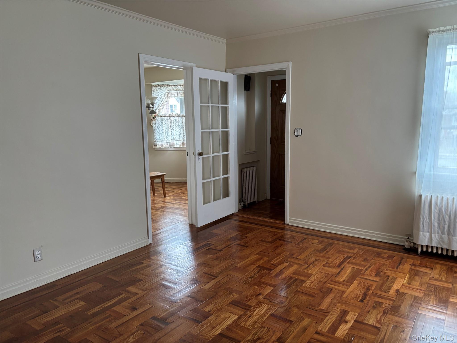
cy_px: 172
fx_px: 343
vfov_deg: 53.1
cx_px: 228
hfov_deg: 67.3
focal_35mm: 26
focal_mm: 5.96
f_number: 1.6
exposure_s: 1/60
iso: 250
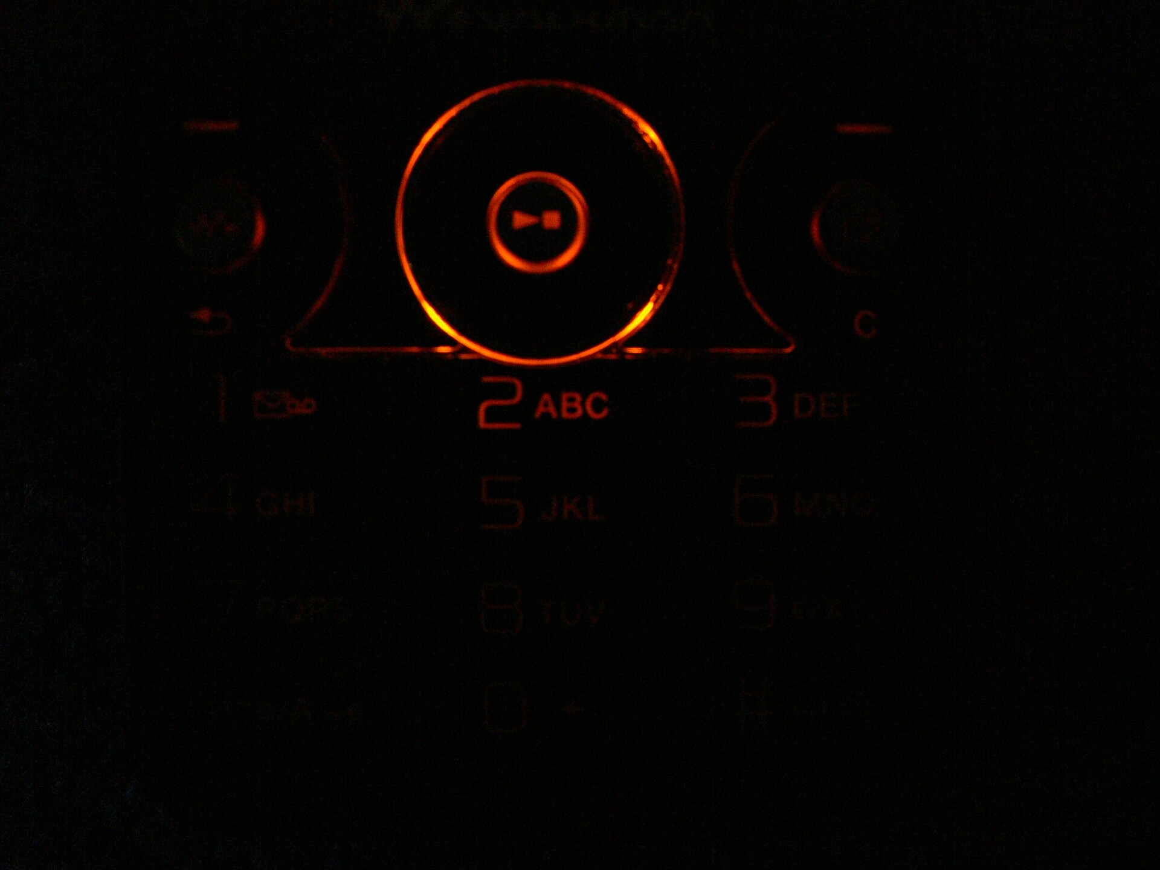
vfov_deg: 41.8
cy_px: 435
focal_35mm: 34
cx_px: 580
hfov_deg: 54.0
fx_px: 1139
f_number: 2.8
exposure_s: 1/60
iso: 200
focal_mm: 6.3
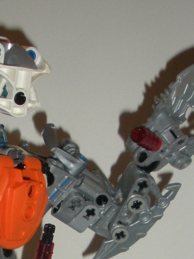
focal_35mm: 105
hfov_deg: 14.0
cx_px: 18
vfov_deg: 17.8
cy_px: 315
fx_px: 785
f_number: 3.5
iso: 200
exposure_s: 1/60
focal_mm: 6.3
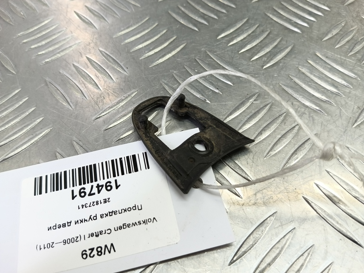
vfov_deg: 58.9
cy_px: 136
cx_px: 182
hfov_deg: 73.9
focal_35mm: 23
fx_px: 242
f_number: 1.6
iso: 117
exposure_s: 1/50
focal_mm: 4.11
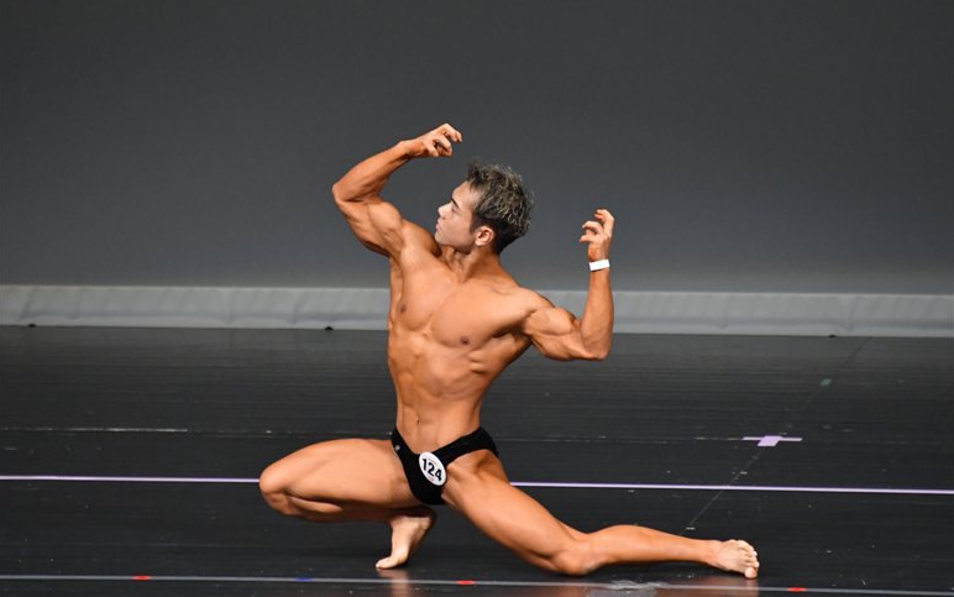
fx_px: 11963
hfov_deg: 4.6
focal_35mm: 460
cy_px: 294
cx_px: 476
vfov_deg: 2.9
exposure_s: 1/400
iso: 4000
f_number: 5.6
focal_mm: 300
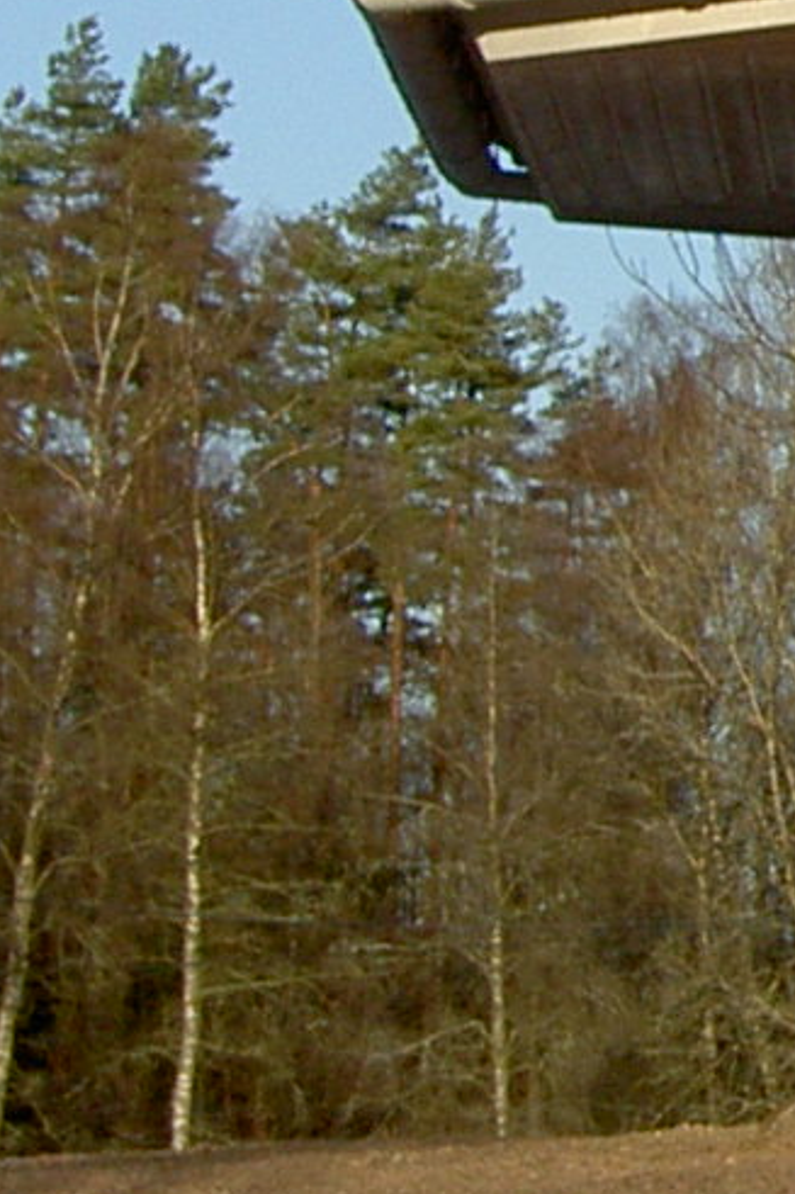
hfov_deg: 4.5
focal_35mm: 289
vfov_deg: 7.1
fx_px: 9579
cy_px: -124
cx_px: 2507
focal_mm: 9.9
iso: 50
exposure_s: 1/160
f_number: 6.4
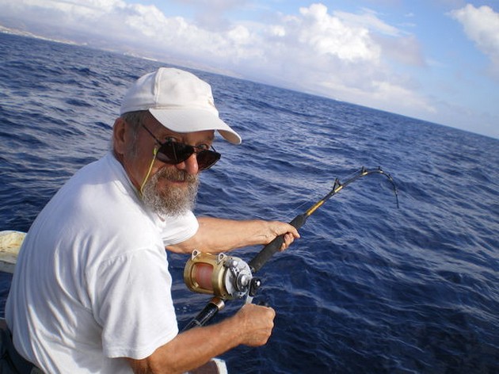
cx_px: 250
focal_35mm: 36
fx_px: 519
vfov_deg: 39.6
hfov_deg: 51.4
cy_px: 187
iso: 50
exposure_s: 1/400
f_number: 4.6
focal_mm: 6.3
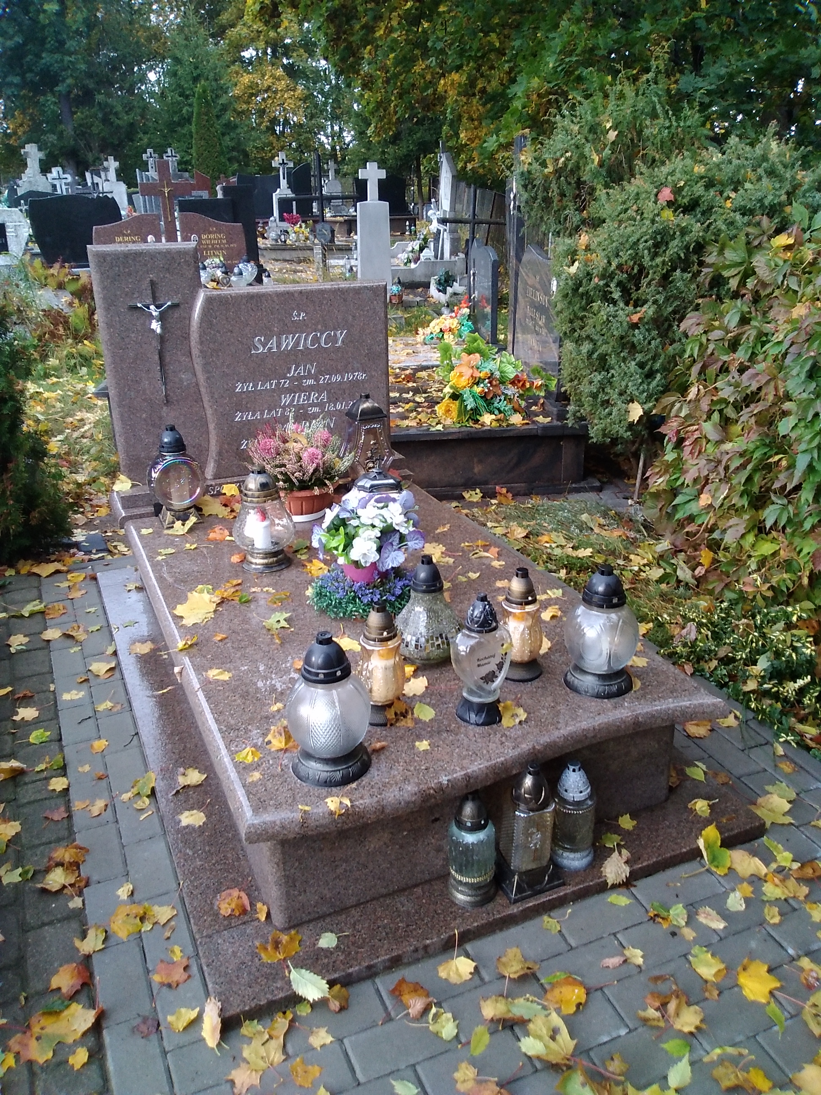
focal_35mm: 29
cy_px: 548
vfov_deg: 61.7
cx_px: 410
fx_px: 917
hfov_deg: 48.2
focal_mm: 2.39
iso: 170
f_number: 2.4
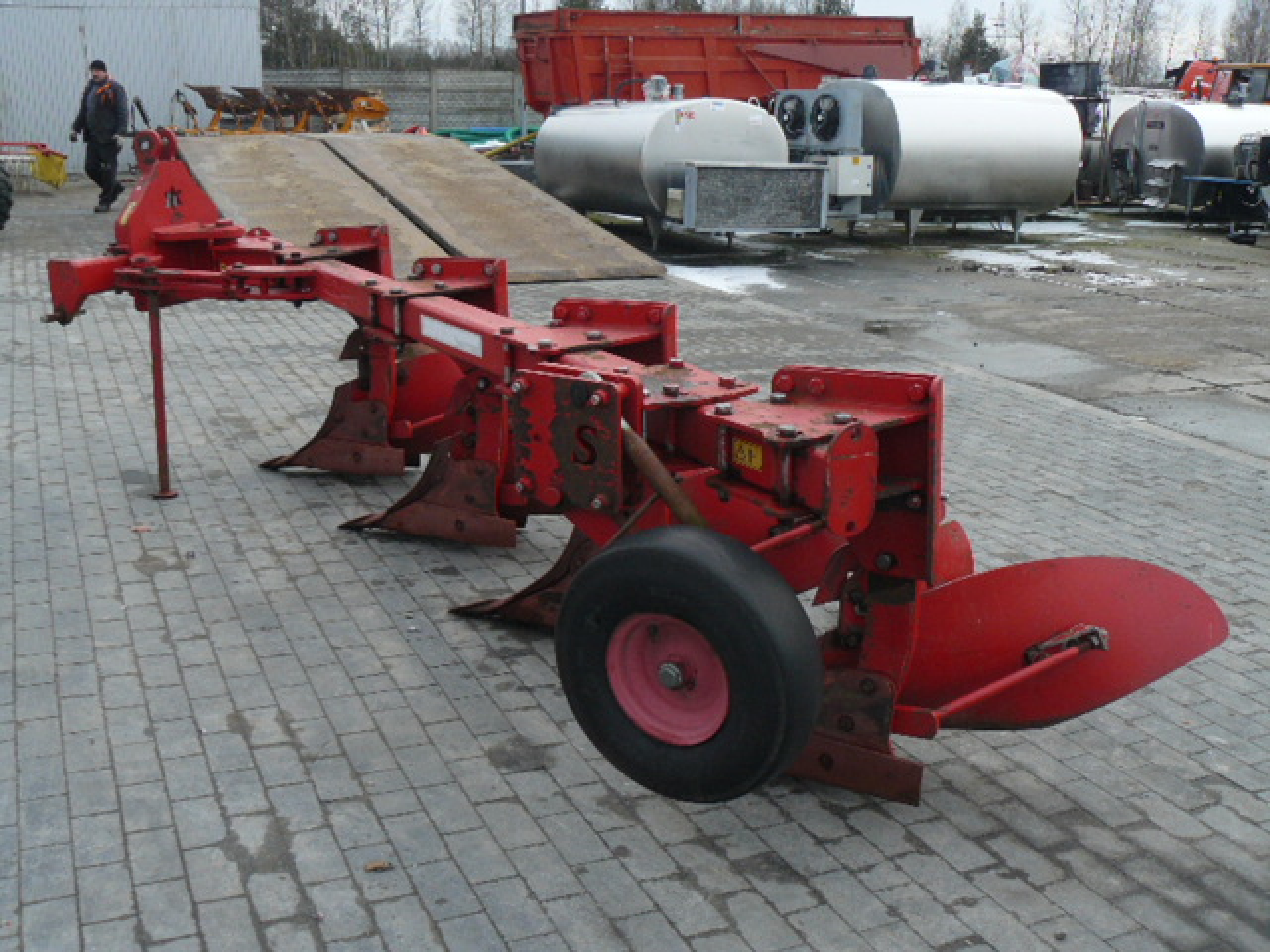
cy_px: 476
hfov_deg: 51.4
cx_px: 635
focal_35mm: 36
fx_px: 1321
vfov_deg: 39.7
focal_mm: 6
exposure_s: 1/100
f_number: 4
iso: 100
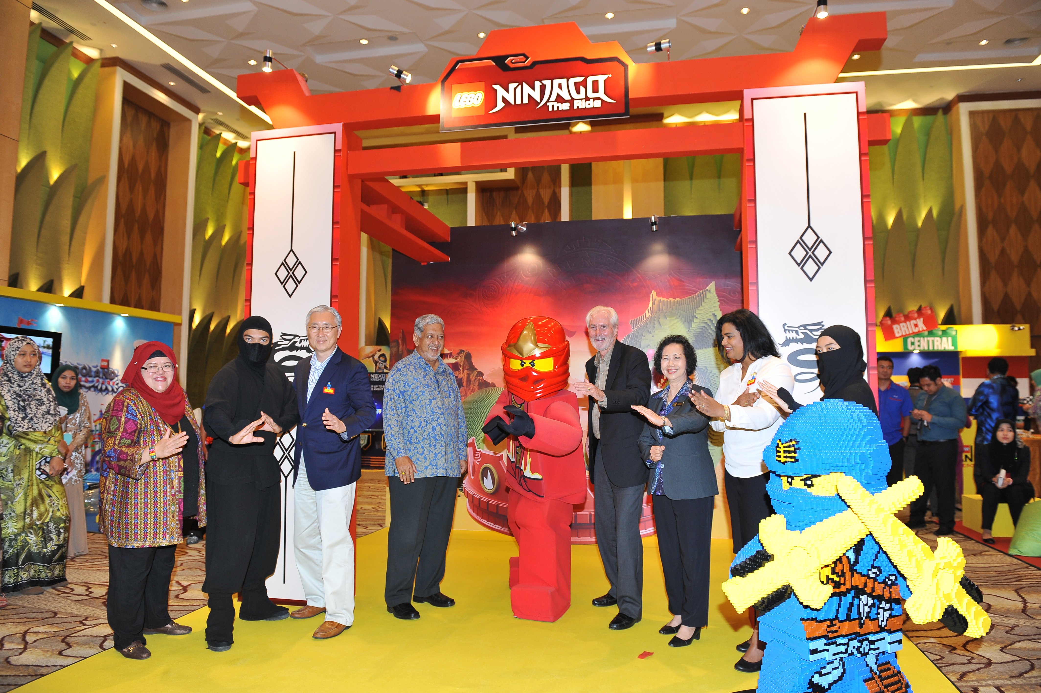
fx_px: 694
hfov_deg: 73.8
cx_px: 520
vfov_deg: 53.1
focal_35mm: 24
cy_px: 346
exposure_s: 1/80
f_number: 3.5
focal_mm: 24
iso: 640
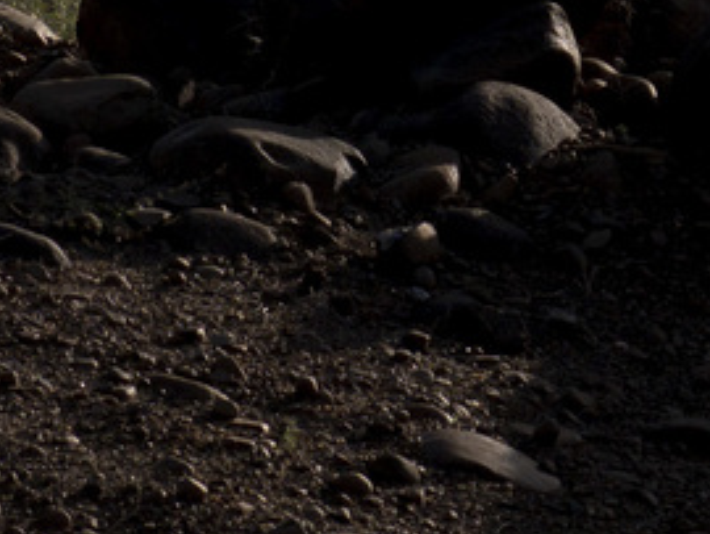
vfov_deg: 2.2
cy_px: -1352
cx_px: 878
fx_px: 13672
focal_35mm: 666
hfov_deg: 3.0
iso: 100
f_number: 7.1
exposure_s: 1/500
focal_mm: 45
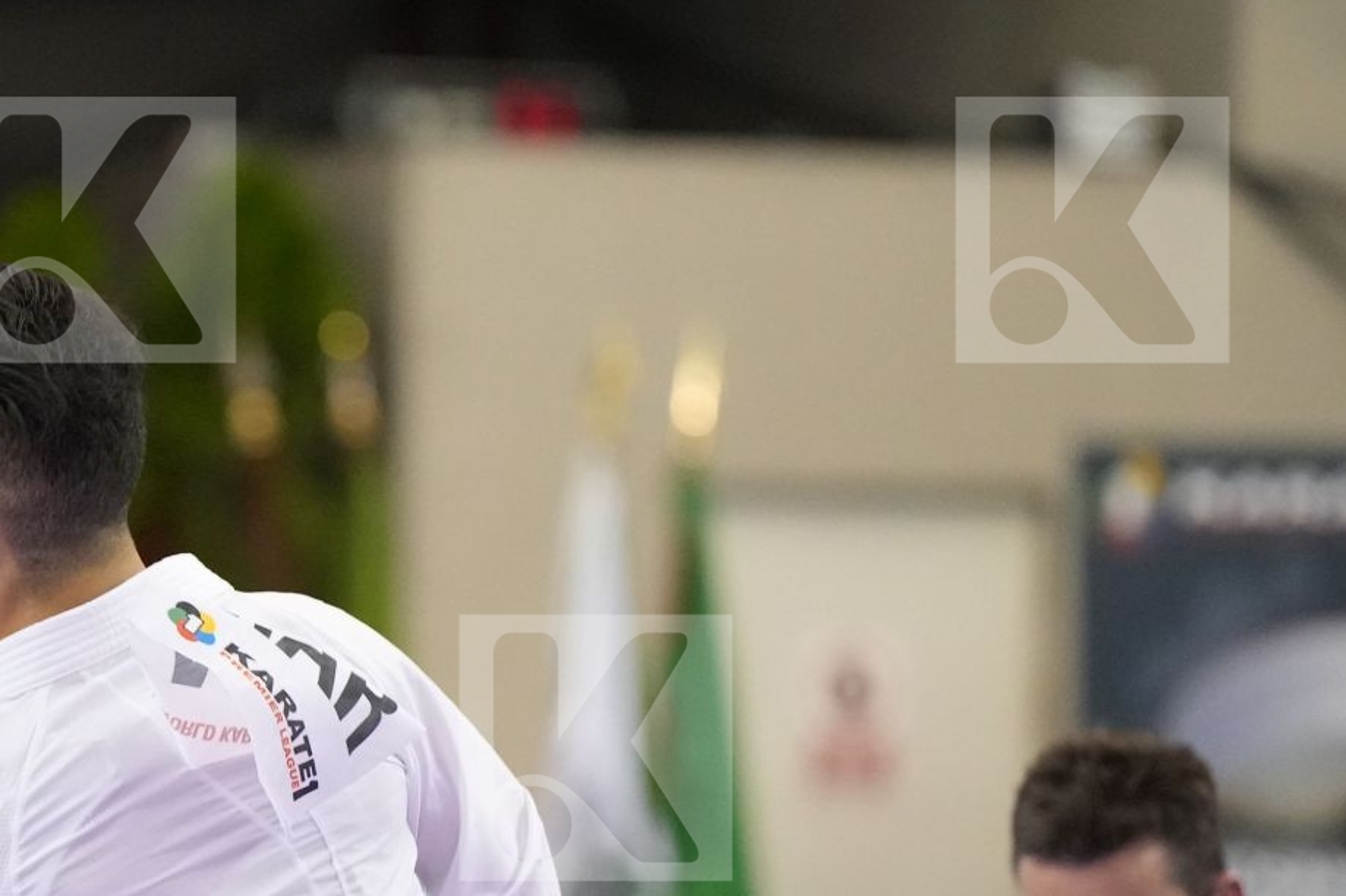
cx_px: 100
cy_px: 748
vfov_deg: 2.6
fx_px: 19771
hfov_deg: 3.9
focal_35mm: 529
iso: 4000
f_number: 2.8
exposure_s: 1/1000
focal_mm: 180
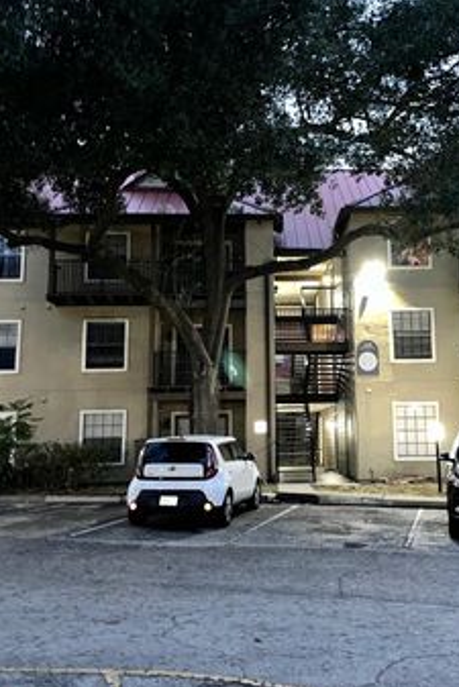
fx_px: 707
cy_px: 315
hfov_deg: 35.6
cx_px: 310
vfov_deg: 51.8
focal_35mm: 37
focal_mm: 6.86
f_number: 1.78
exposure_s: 1/4
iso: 400
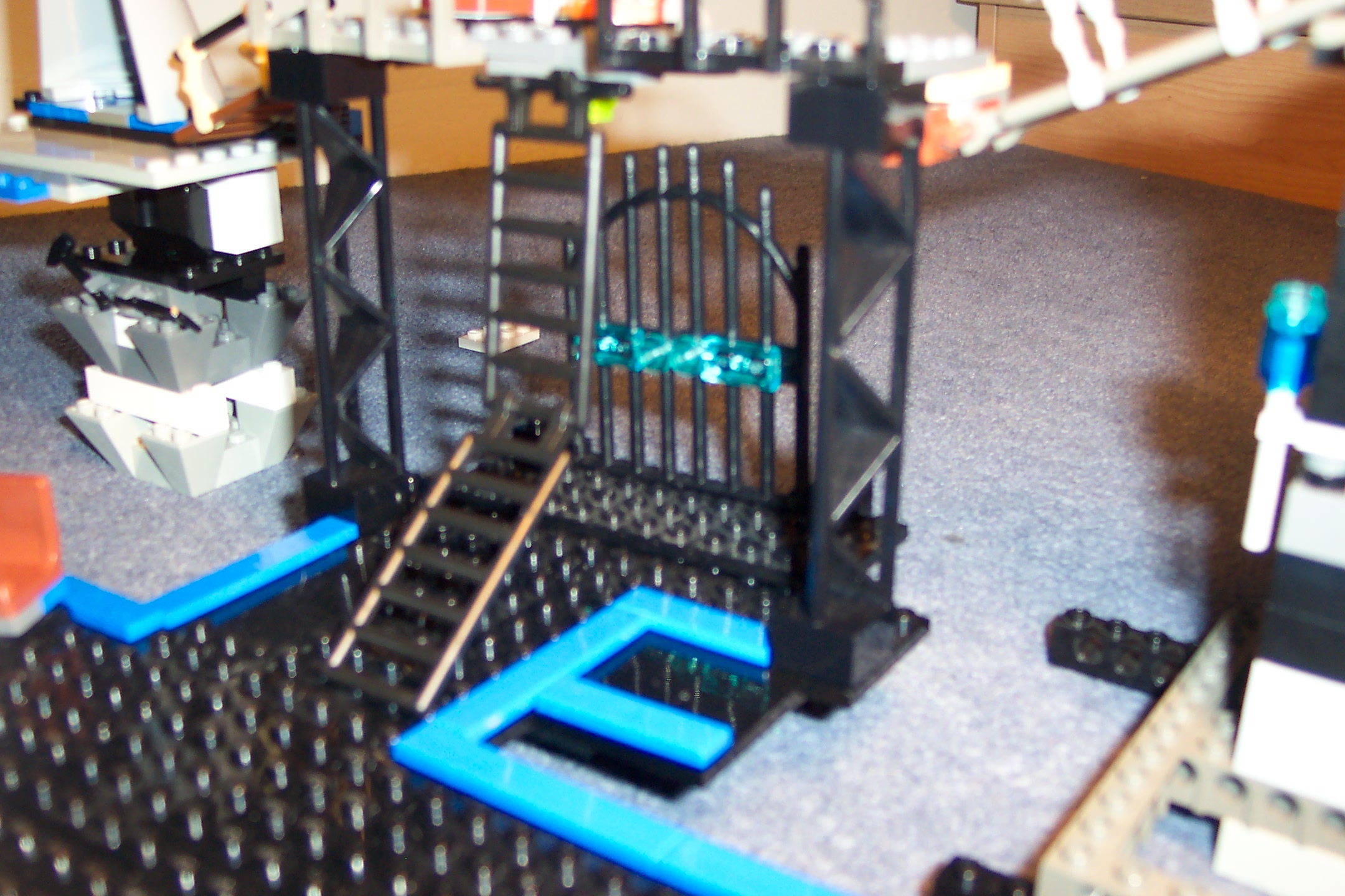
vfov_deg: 35.1
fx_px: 1420
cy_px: 448
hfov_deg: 50.7
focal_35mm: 38
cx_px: 672
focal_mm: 8
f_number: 2.8
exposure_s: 1/30
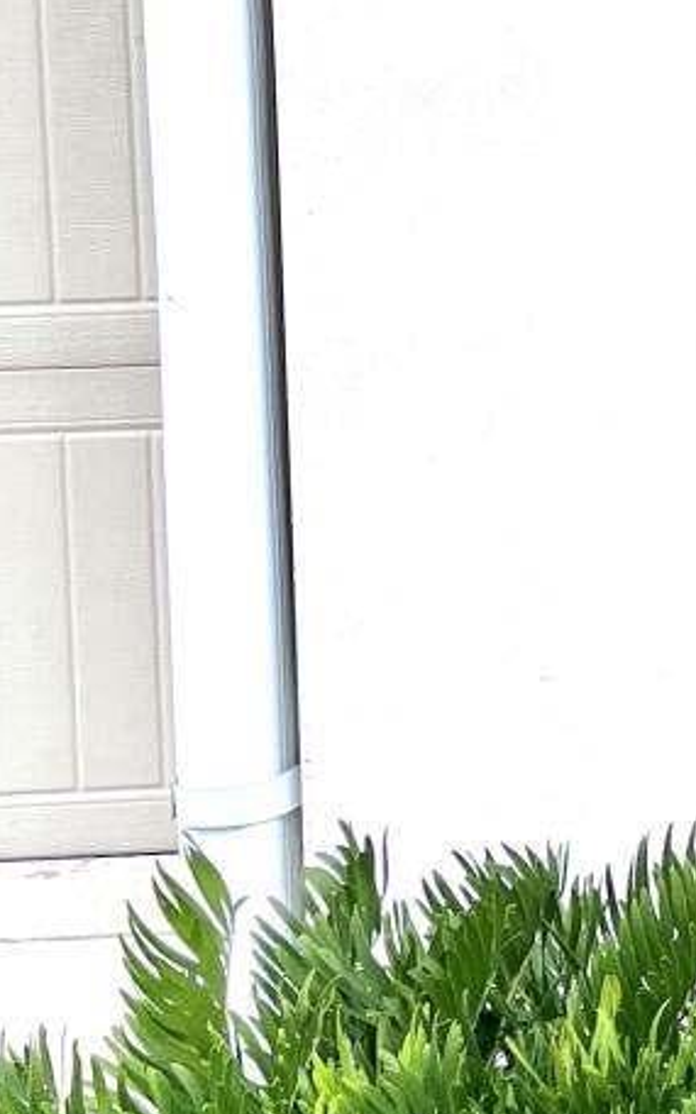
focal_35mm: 121
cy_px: -78
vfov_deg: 16.8
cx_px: 1805
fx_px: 3672
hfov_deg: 9.4
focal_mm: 5.1
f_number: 1.6
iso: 50
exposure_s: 1/1600
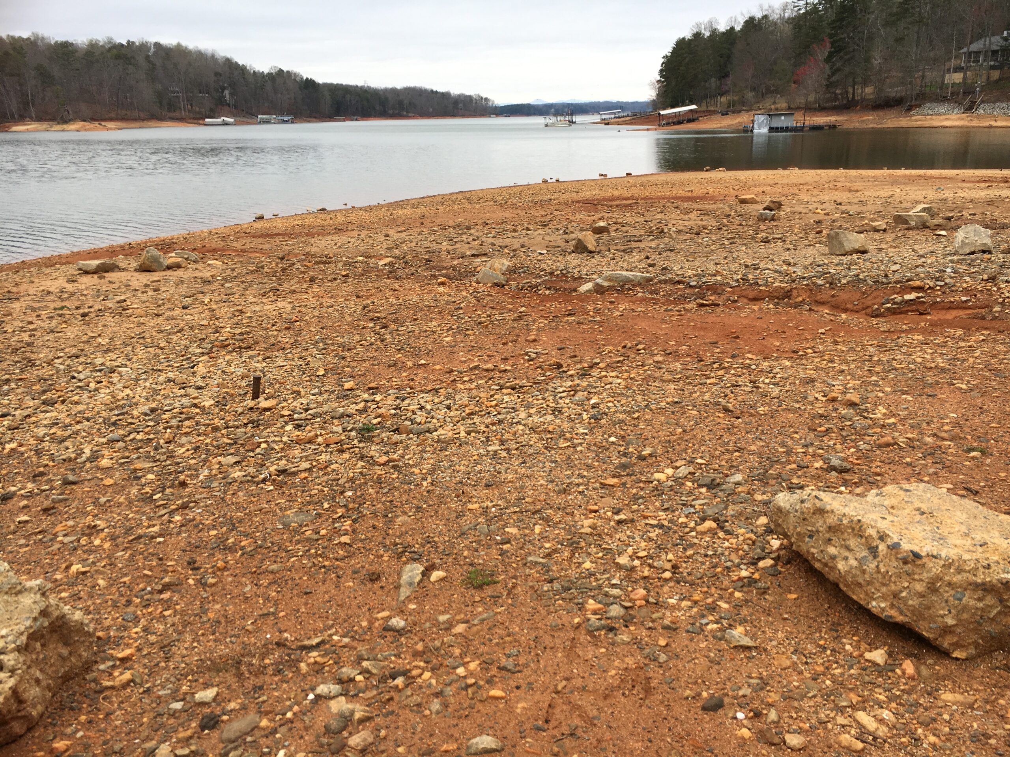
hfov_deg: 61.7
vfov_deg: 48.2
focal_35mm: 29
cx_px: 505
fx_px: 846
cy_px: 378
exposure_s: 1/499
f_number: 2.2
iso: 25
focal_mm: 4.15
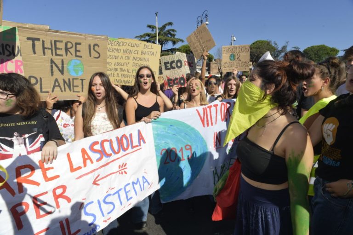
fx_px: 196
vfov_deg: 61.9
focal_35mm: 20
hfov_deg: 84.0
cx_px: 176
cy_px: 118
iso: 400
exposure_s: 1/500
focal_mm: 20
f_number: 11
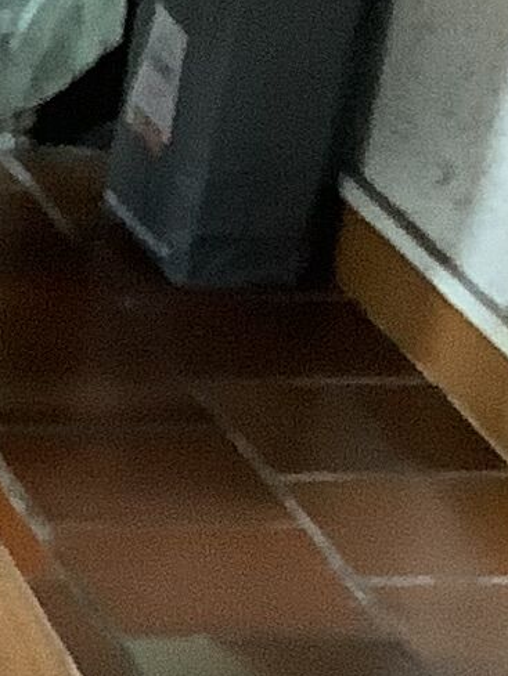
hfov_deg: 6.5
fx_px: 4049
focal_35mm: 207
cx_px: -1063
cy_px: 1002
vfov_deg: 9.3
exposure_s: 1/33
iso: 320
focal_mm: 3.3
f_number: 2.4
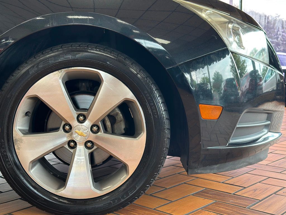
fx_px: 397
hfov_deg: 39.7
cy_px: 108
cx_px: 143
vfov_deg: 30.3
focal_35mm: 48
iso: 100
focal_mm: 6.86
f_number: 1.78
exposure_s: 1/120
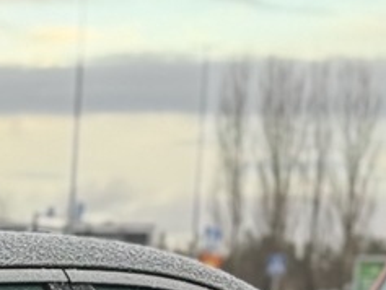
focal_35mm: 292
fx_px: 3258
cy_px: 776
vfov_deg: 4.9
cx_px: -261
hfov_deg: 6.7
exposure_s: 1/121
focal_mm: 6.76
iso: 64
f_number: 1.78
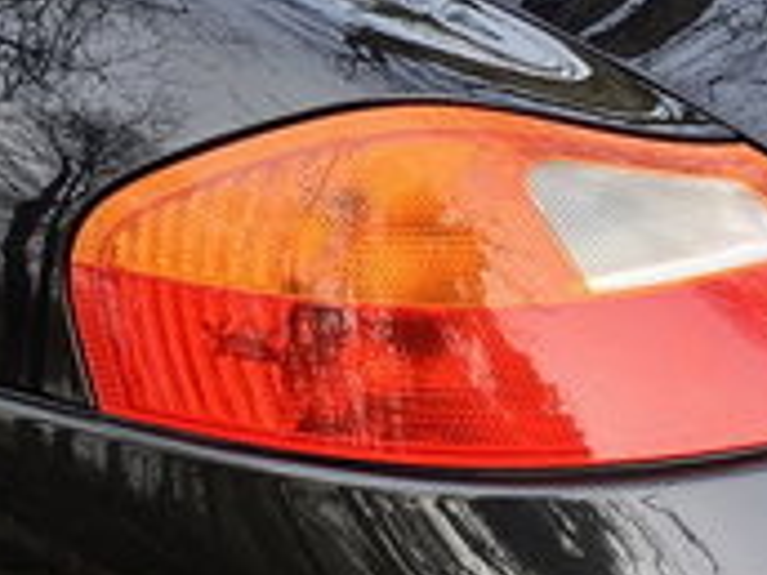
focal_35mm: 125
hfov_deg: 15.7
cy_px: 89
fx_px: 2770
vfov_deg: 11.8
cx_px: 227
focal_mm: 3.99
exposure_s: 1/121
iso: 32
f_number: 1.8
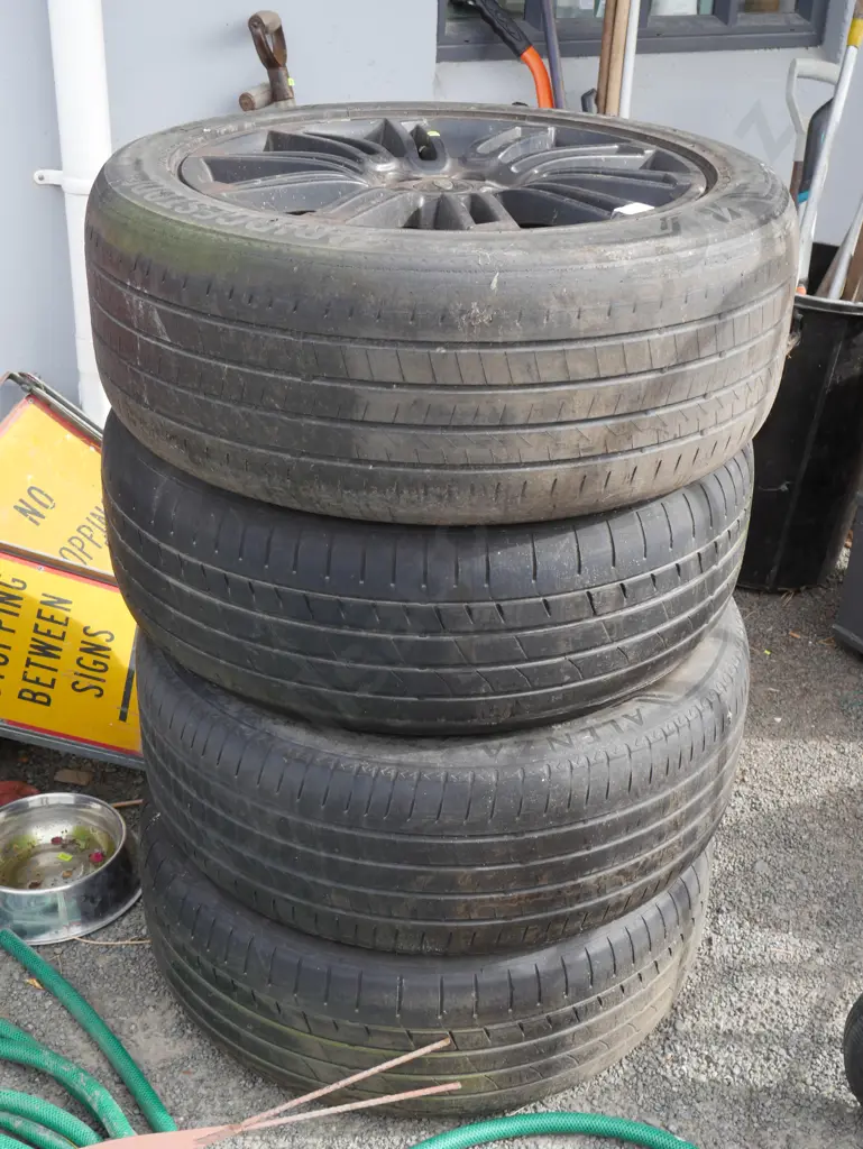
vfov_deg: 44.8
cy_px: 574
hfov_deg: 34.4
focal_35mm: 42
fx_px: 1395
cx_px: 432
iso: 200
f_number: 6.3
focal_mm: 21
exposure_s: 1/160
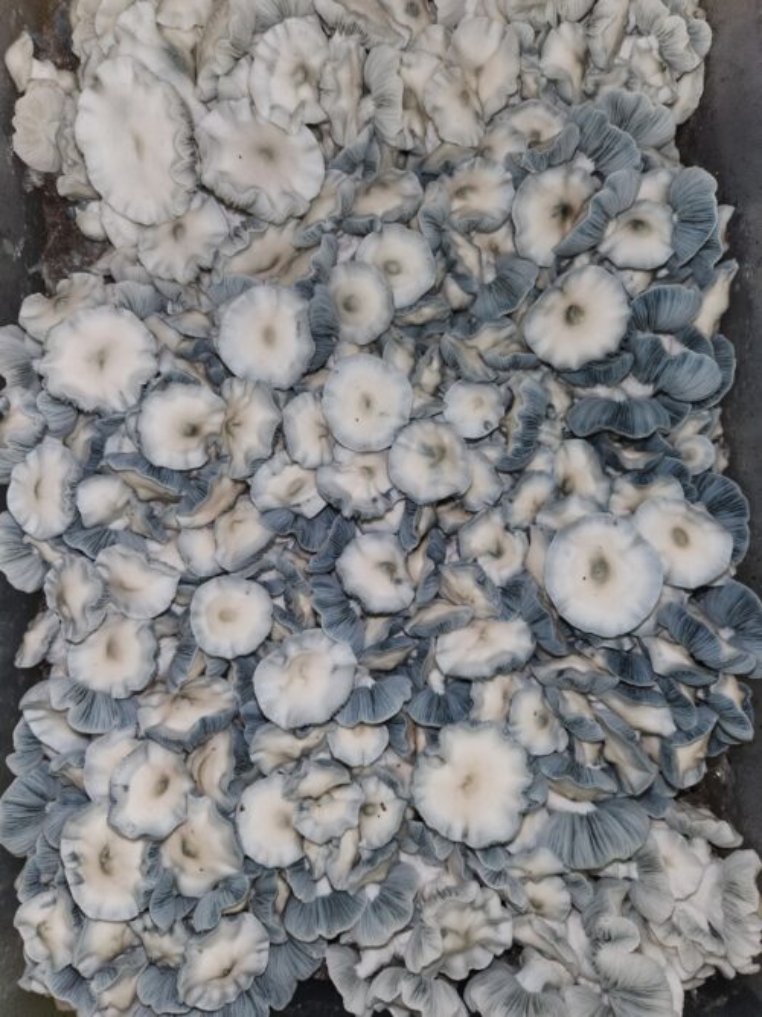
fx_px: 675
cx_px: 381
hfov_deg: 58.9
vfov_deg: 73.9
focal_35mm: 23
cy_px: 508
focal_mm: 5.4
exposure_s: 1/120
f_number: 1.8
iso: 20
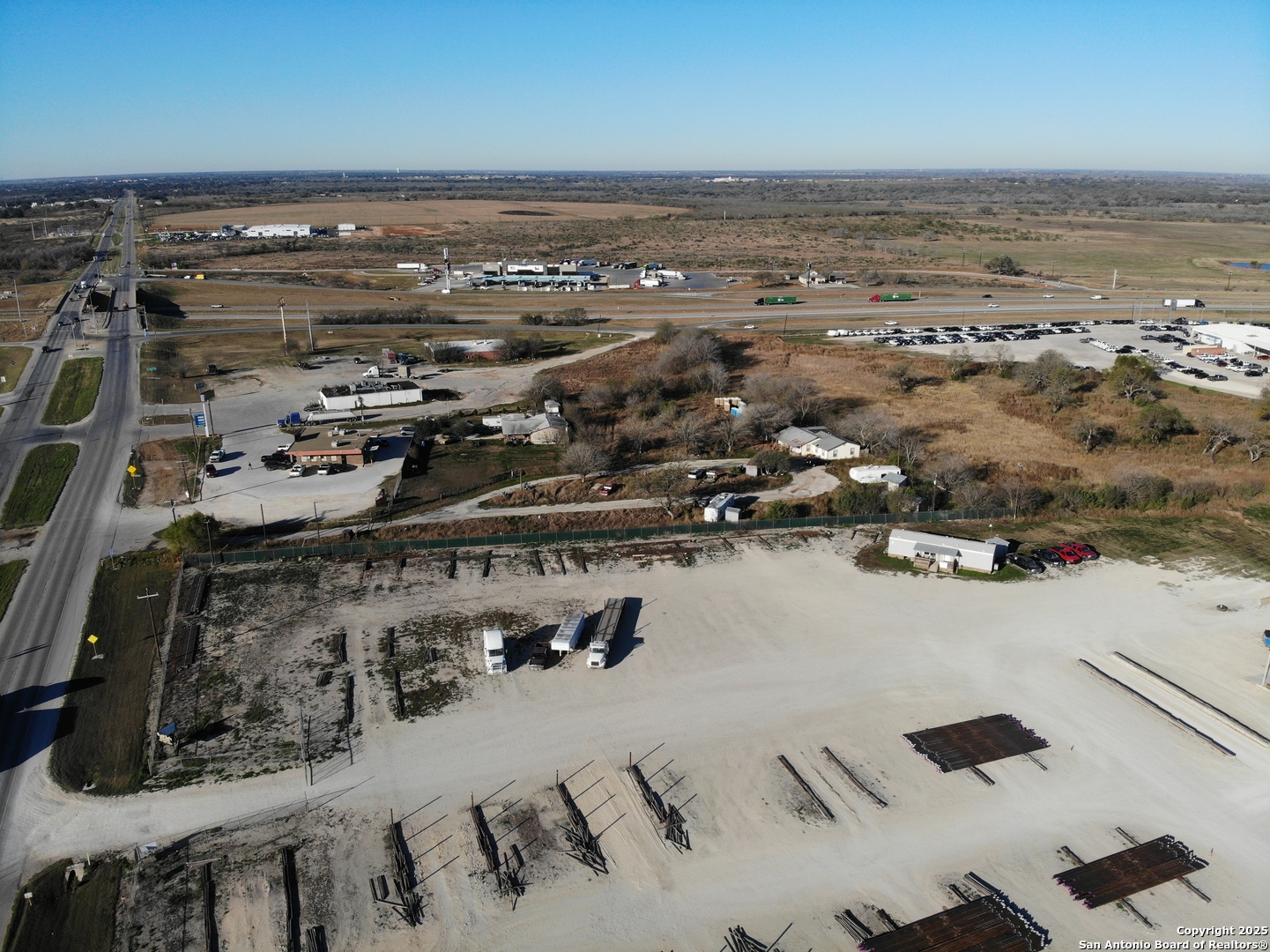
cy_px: 476
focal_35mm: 24
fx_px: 880
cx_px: 635
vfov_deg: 56.8
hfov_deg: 71.6
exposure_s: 1/1379
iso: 100
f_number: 2.8
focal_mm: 4.5
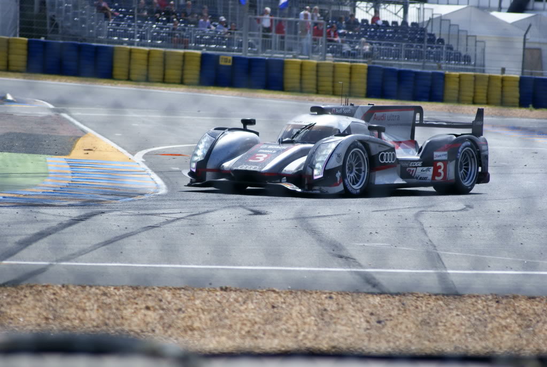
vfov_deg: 6.1
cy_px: 184
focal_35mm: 225
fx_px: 3423
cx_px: 274
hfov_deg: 9.1
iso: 400
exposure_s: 1/4000
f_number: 4.5
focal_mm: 150
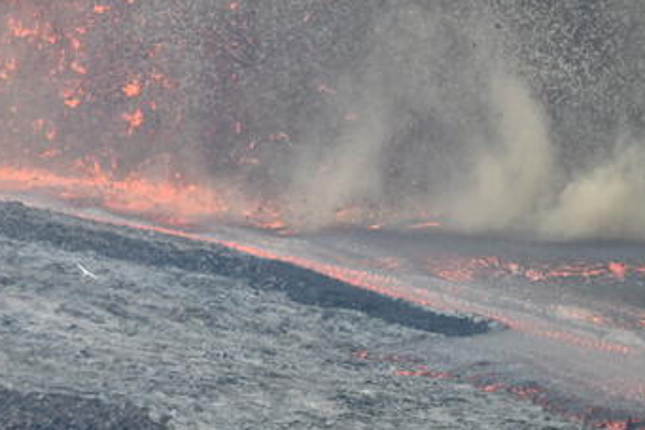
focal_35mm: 352
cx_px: 117
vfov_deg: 3.9
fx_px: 6303
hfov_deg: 5.9
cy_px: 285
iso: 400
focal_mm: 200
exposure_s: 1/320
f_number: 6.3
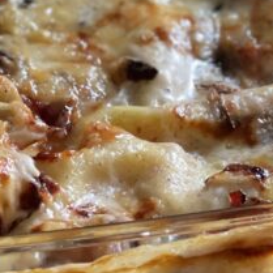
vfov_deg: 6.7
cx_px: 10
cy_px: 37
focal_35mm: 260
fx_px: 2320
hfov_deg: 6.7
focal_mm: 7.5
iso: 400
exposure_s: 1/33
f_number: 2.2
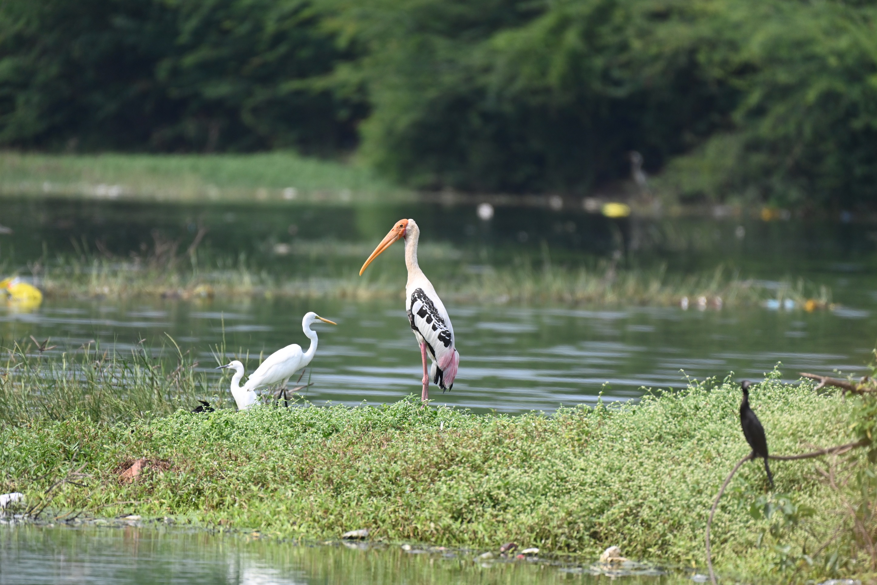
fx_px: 12180
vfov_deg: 2.8
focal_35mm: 500
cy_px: 292
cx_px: 438
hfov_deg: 4.1
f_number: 5.6
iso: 1000
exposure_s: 1/5000
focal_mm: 500
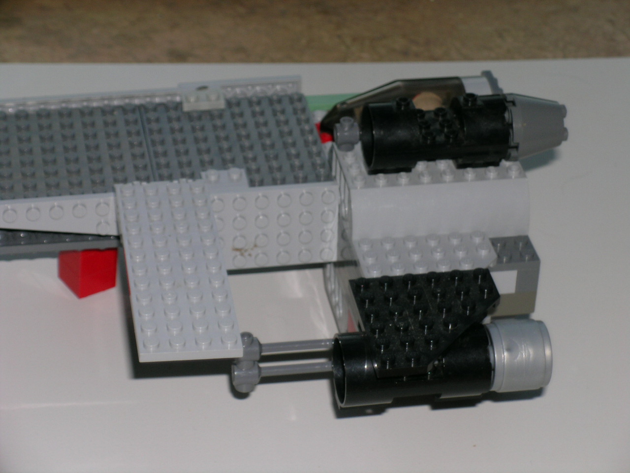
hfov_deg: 17.0
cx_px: 315
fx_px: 2111
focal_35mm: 116
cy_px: 236
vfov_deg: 12.8
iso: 50
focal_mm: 24
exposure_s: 1/121
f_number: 4.6
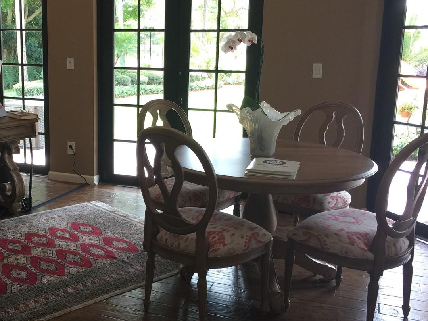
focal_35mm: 43
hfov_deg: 42.9
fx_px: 532
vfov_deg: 33.6
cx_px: 123
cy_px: 152
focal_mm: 4.15
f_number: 2.2
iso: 32
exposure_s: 1/30
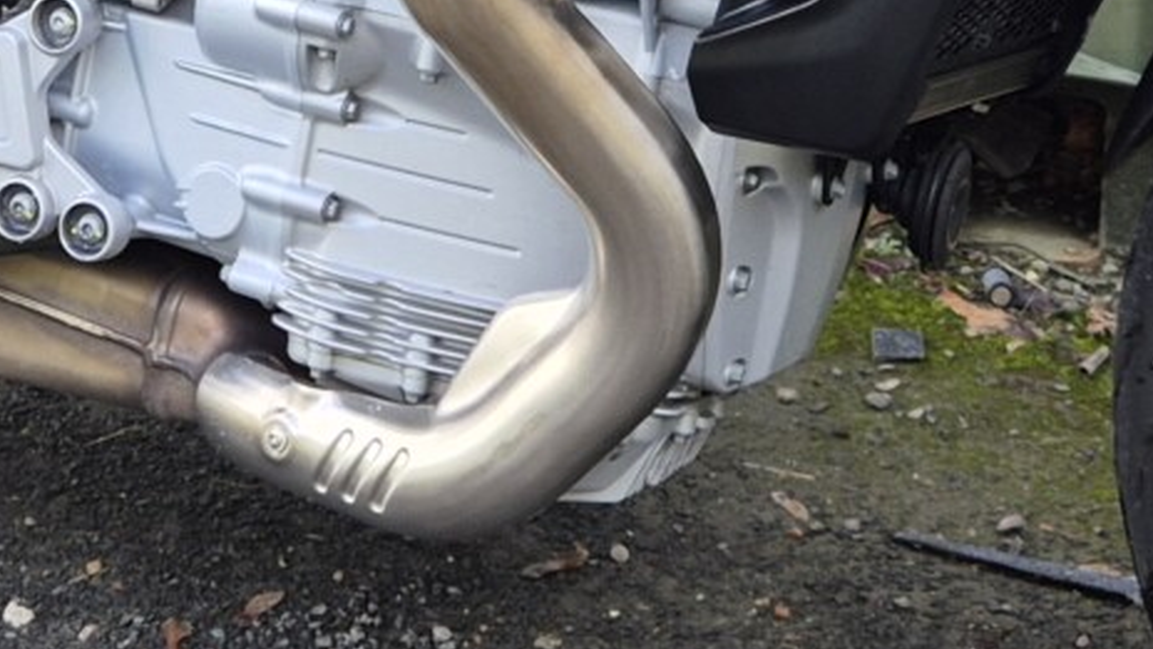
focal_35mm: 108
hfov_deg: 19.7
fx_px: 3302
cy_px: -430
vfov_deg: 10.7
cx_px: 278
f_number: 1.8
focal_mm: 5.4
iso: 40
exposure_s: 1/180
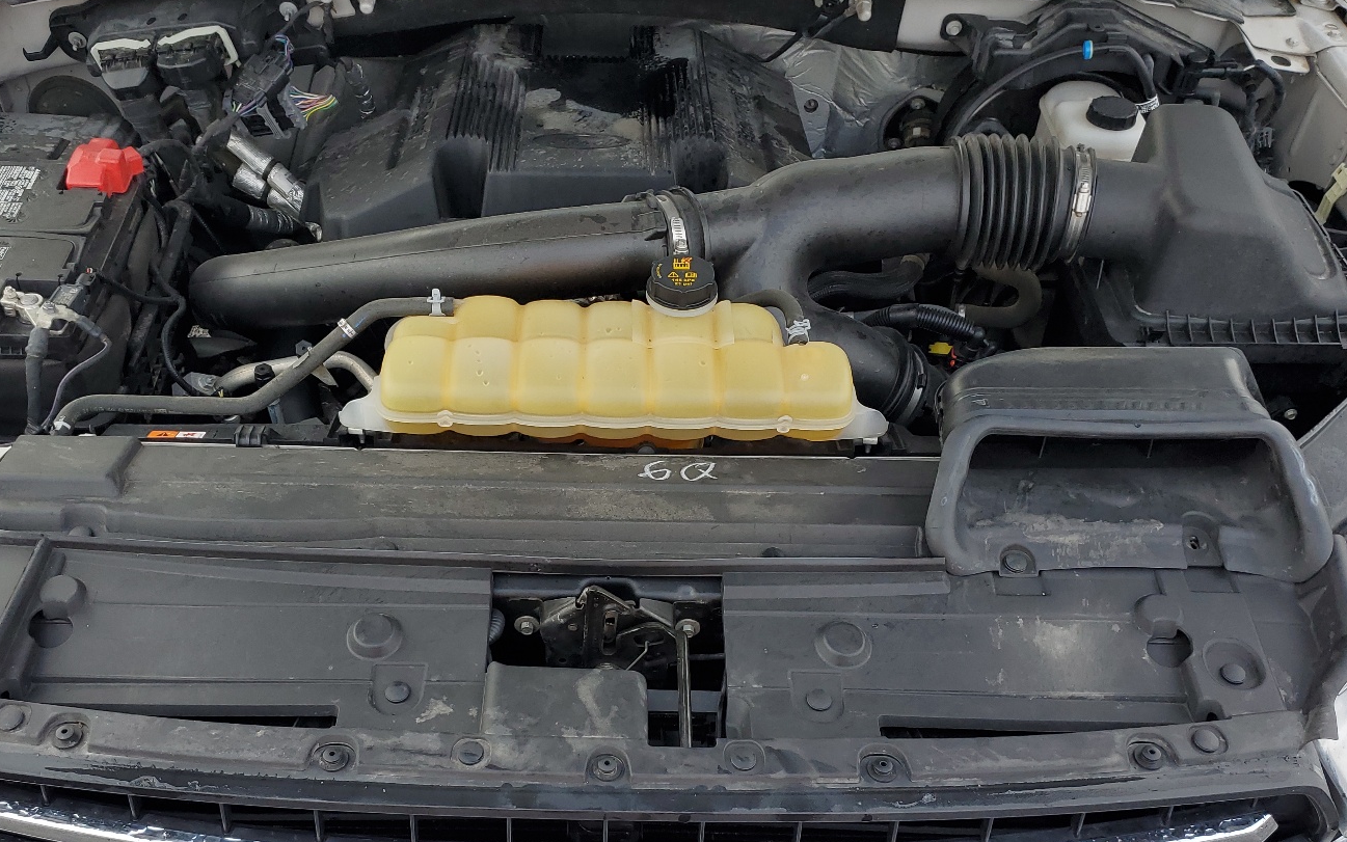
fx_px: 1248
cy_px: 580
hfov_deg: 56.6
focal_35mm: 34
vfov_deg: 36.8
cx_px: 605
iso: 50
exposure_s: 1/455
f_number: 1.5
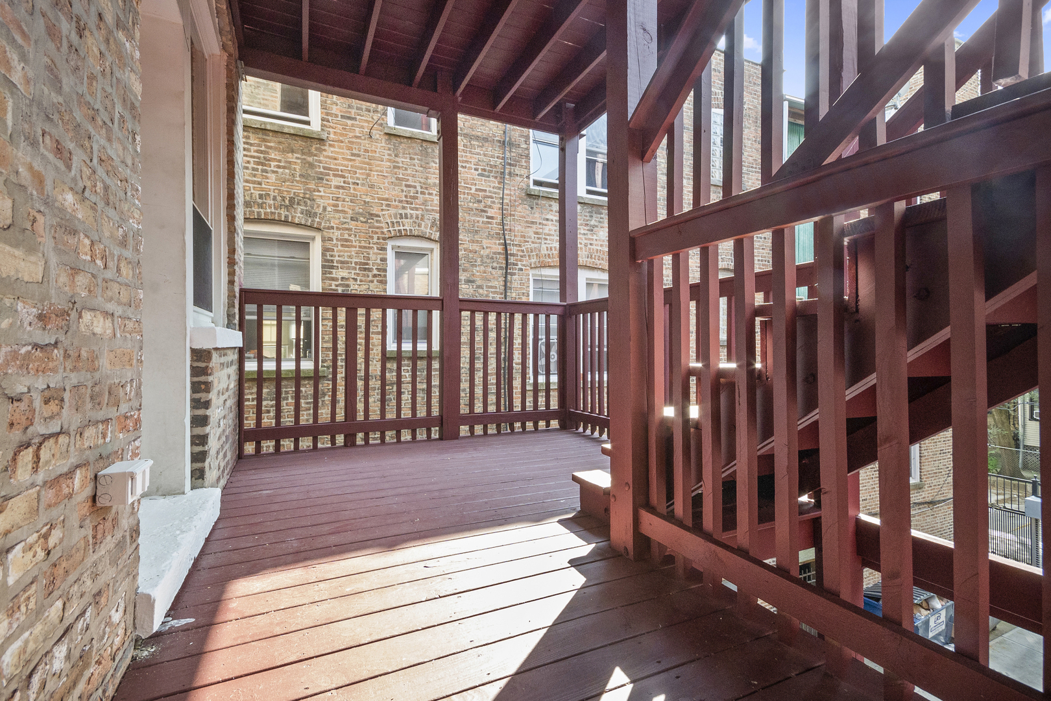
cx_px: 526
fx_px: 438
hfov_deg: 100.4
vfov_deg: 77.3
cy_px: 350
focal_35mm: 15
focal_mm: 10
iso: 1250
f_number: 11
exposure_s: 1/80
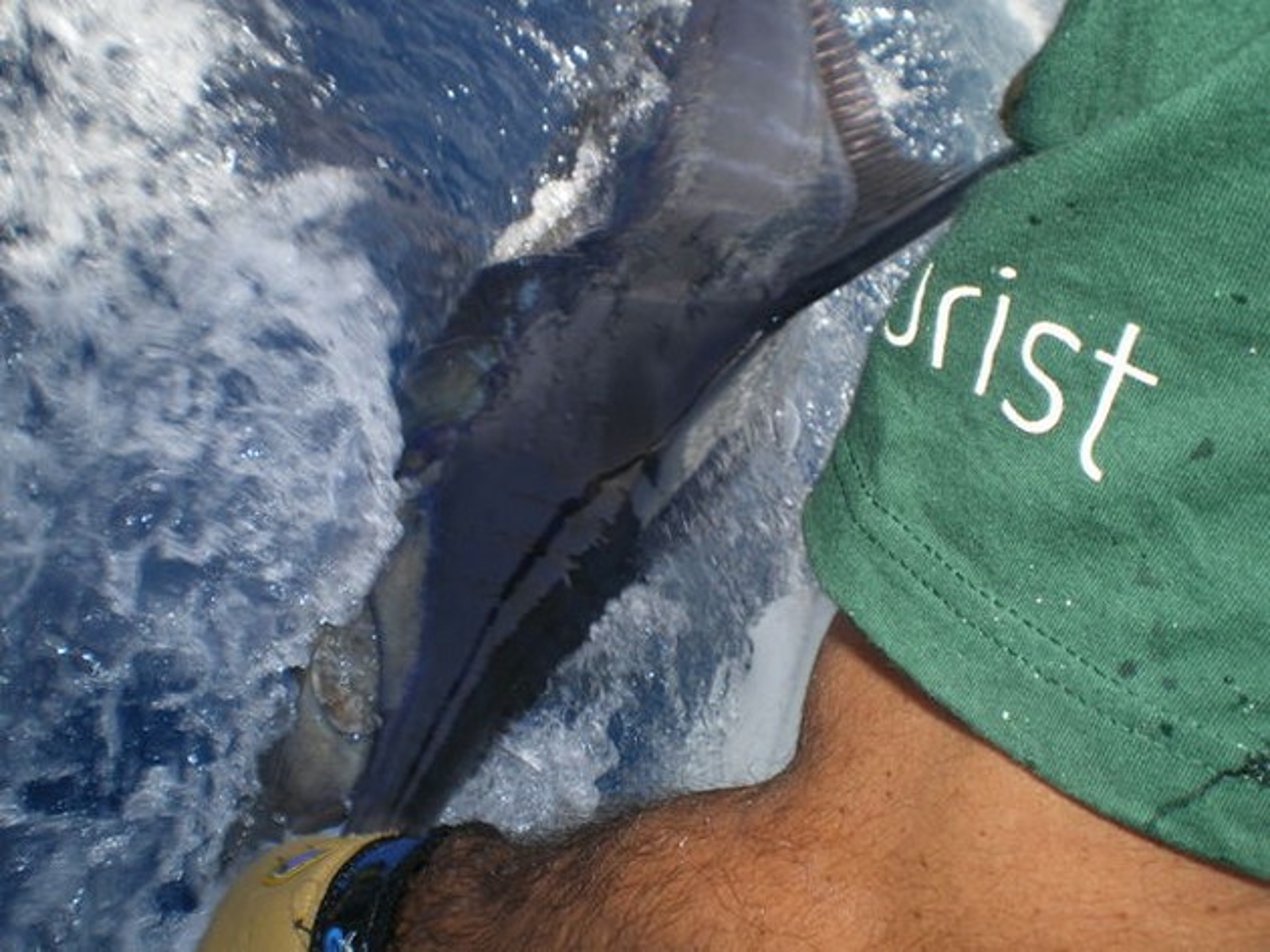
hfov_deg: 51.4
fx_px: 1320
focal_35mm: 36
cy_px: 476
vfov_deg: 39.6
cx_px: 635
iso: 50
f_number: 4.6
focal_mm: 6.3
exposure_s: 1/250
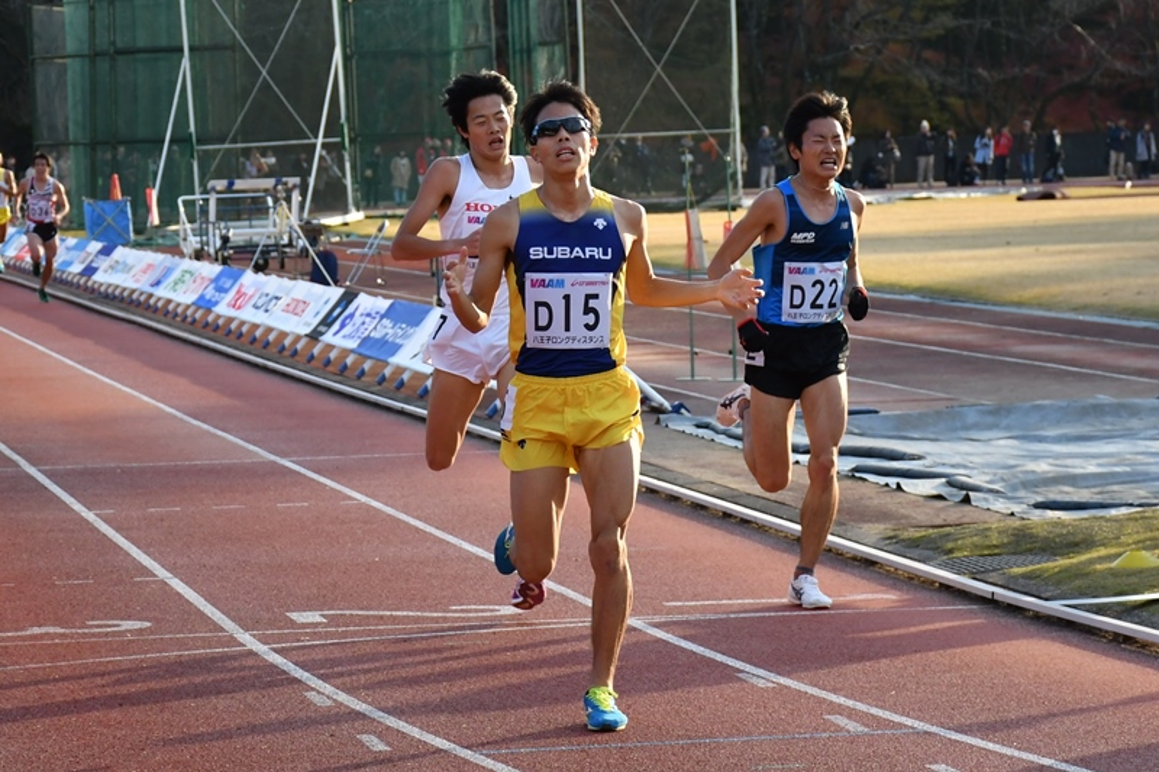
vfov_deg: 14.7
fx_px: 2993
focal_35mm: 93
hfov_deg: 21.9
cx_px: 580
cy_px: 386
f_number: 5
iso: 500
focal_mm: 62
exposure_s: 1/1000
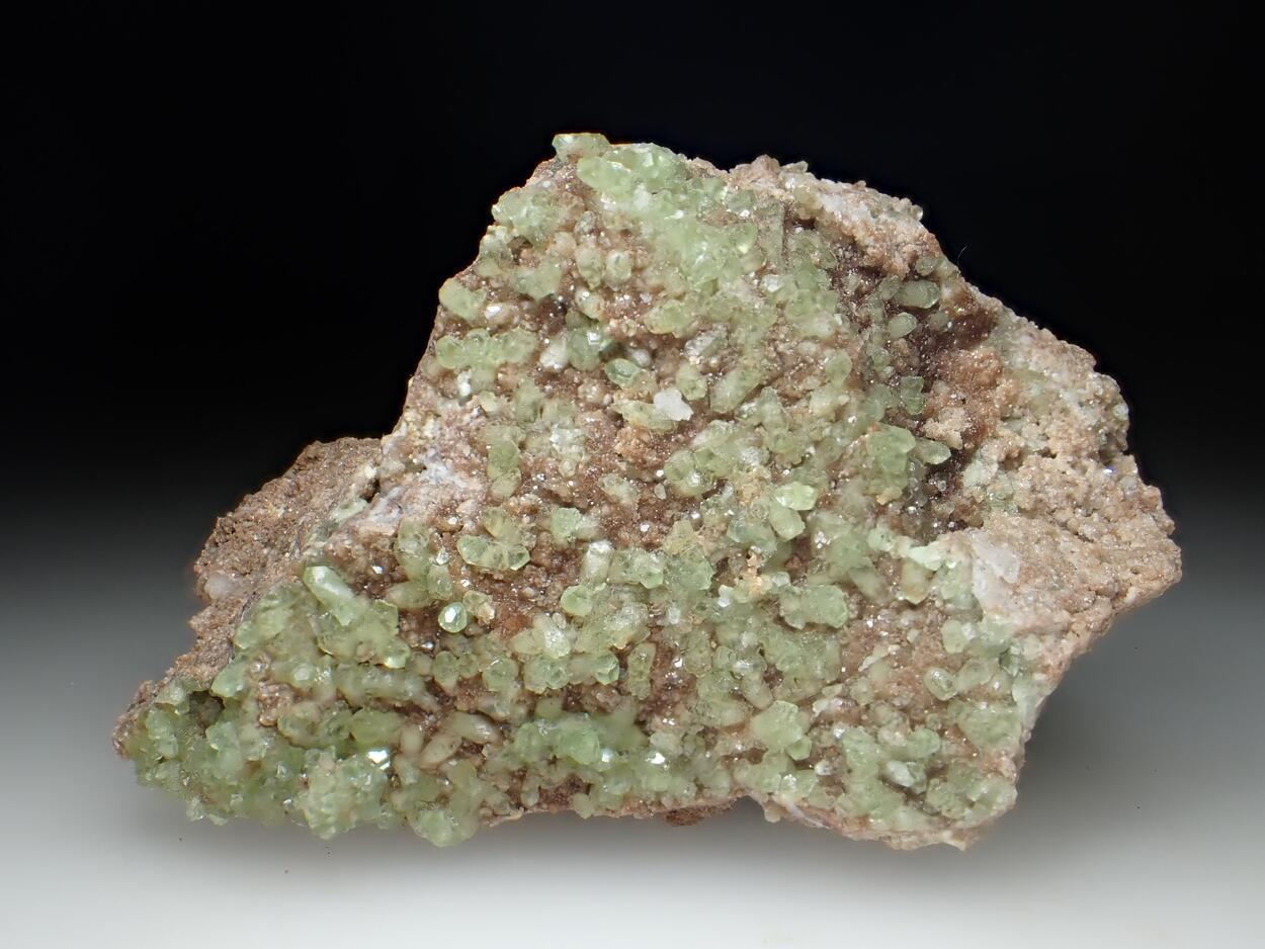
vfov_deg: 35.1
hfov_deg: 45.8
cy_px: 474
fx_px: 1499
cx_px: 632
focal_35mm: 41
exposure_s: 1/250
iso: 100
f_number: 4
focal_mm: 7.31
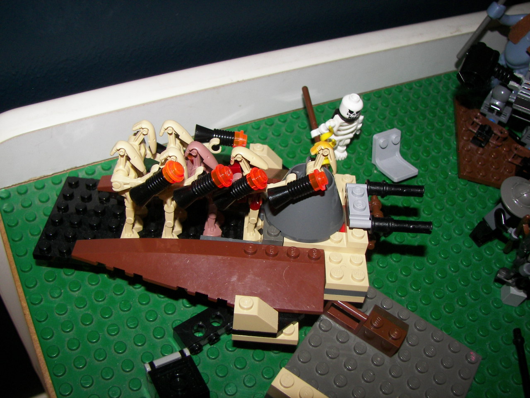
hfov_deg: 51.4
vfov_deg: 39.7
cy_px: 199
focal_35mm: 36
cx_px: 265
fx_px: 551
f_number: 2.8
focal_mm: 6
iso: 100
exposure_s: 1/30
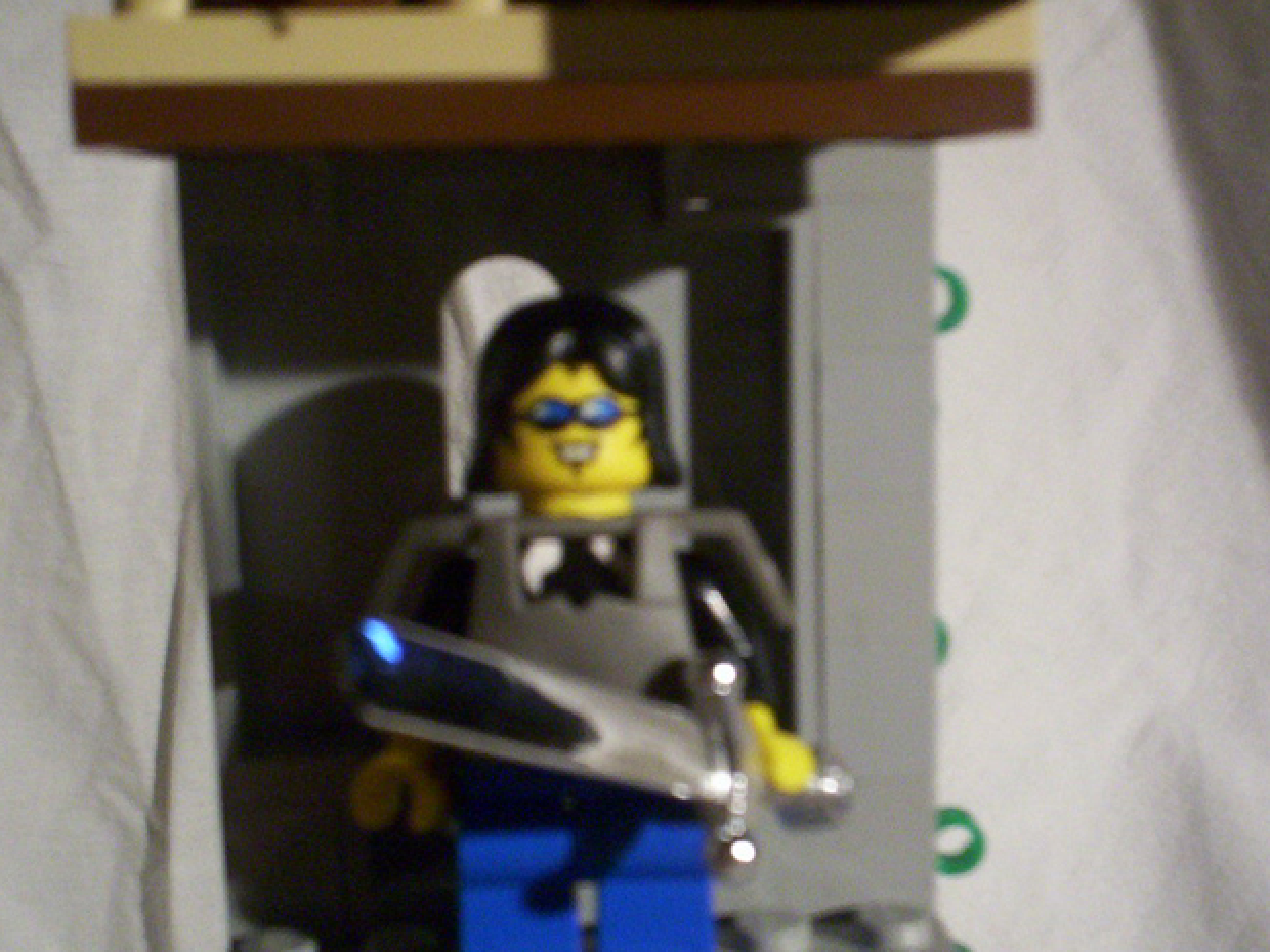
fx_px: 1798
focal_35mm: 49
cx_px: 690
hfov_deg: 38.9
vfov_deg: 29.6
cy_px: 547
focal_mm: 4.99
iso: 200
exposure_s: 1/8.75
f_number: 4.5
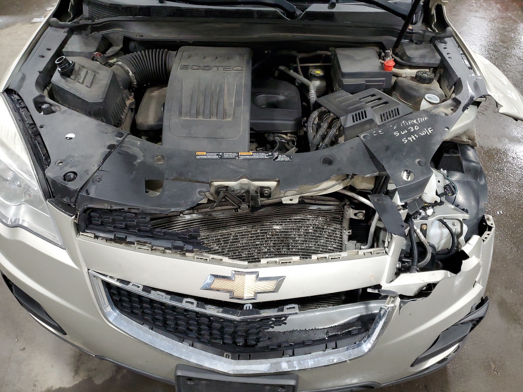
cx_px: 262
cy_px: 196
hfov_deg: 67.3
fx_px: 393
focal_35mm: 26
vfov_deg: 53.1
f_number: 1.5
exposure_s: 1/60.2
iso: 251
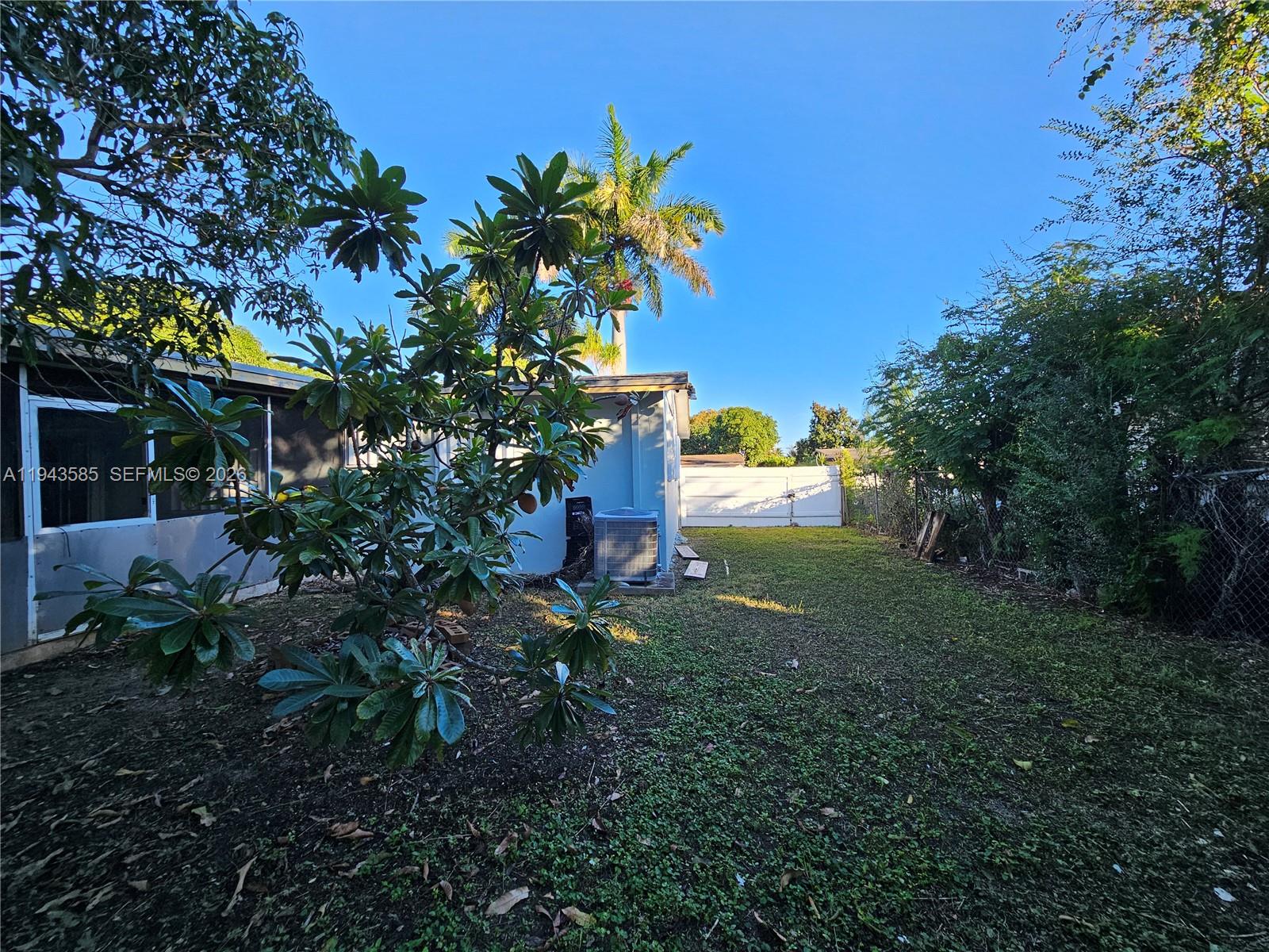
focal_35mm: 13
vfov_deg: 89.9
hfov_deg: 106.2
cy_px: 476
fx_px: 477
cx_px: 634
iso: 50
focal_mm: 2.2
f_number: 2.2
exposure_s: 1/279
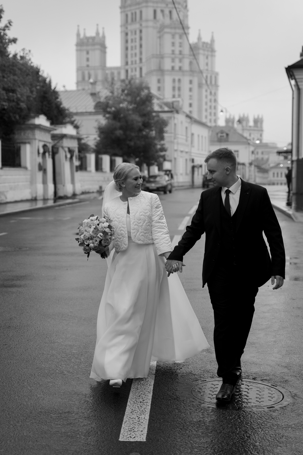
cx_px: 146
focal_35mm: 57
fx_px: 720
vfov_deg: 35.1
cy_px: 224
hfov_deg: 23.8
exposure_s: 1/640
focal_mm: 52
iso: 200
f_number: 2.8
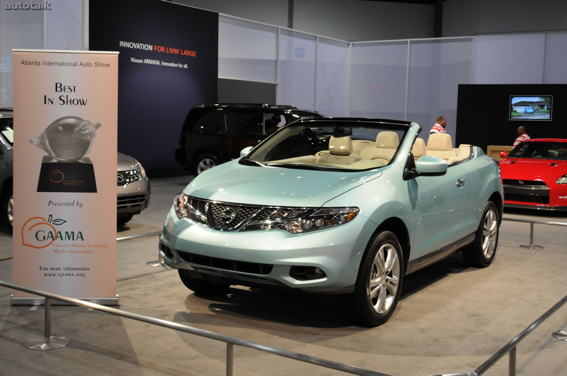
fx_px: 708
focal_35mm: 45
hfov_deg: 43.6
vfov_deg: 29.8
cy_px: 188
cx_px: 284
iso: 800
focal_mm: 30
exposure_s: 1/80
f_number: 4.8
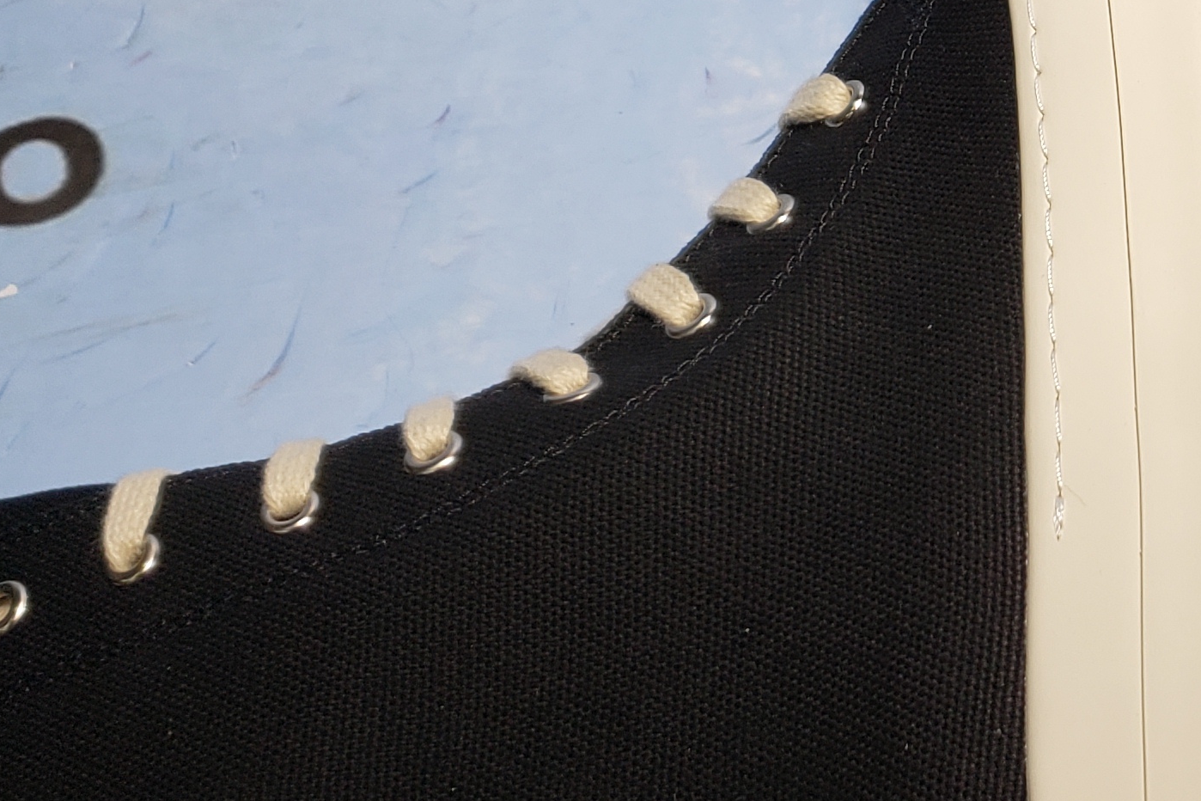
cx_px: 1370
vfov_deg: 17.4
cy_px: 193
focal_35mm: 78
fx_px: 2602
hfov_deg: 24.1
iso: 50
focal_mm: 4.3
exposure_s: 1/483
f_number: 1.5
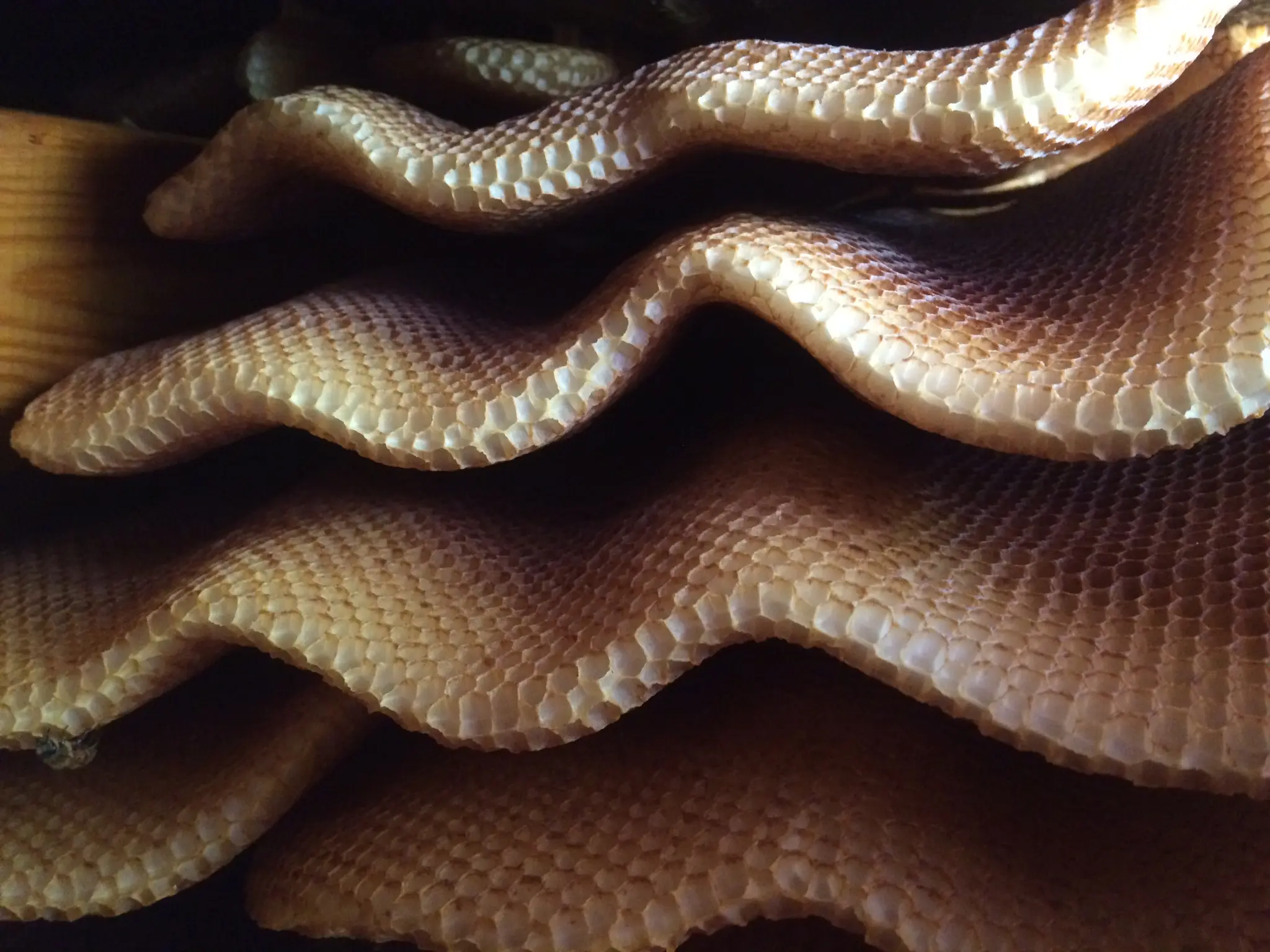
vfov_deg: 48.2
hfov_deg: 61.7
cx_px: 635
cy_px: 476
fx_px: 1064
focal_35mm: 29
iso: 320
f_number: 2.2
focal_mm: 4.15
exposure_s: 1/33
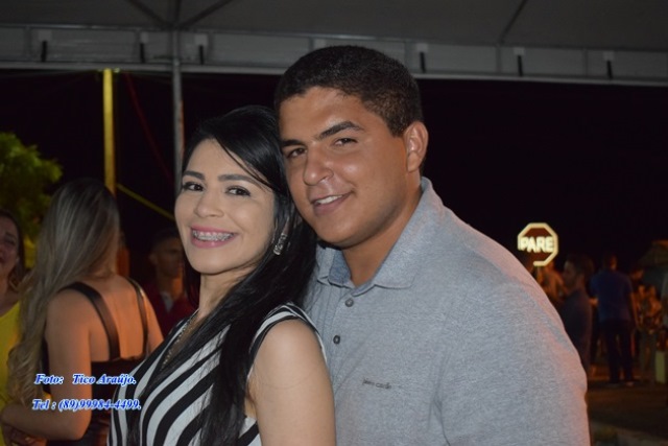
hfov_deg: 38.9
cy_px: 223
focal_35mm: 51
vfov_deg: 26.5
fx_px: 946
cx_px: 334
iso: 3200
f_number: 4.5
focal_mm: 34
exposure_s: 1/60
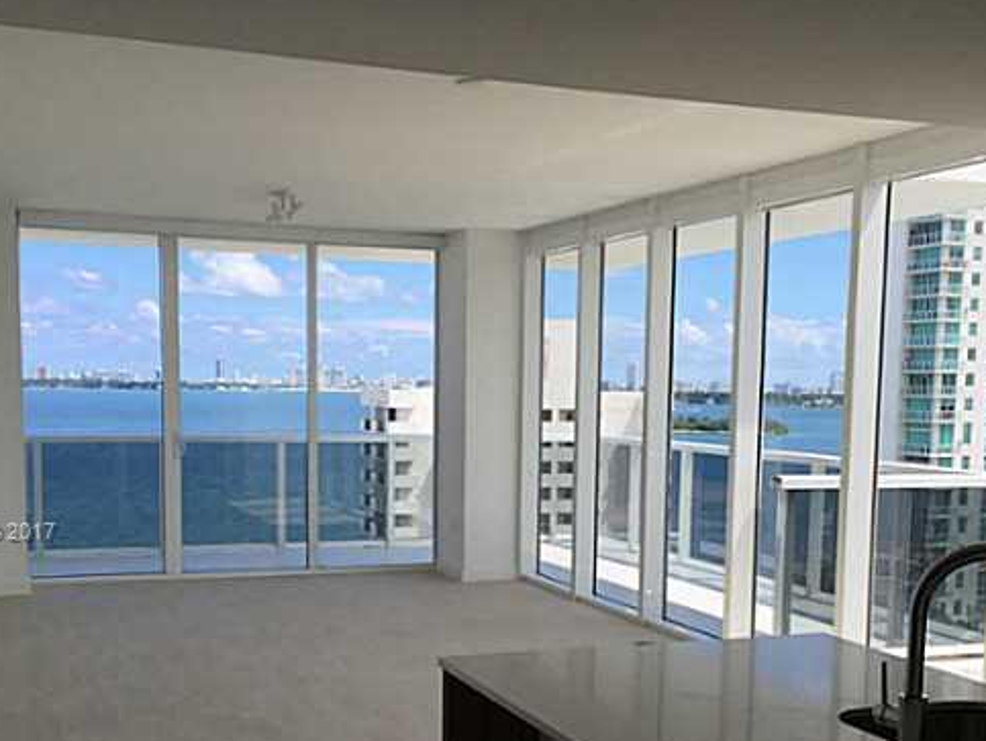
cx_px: 543
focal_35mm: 48
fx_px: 1368
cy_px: 533
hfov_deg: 39.6
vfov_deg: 29.9
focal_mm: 4.15
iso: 32
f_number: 2.2
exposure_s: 1/746
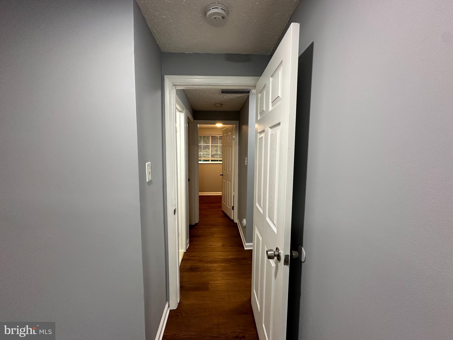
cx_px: 226
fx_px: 183
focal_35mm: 14
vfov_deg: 85.7
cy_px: 170
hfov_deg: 102.1
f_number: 2.2
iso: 200
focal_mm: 2.22
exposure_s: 1/60
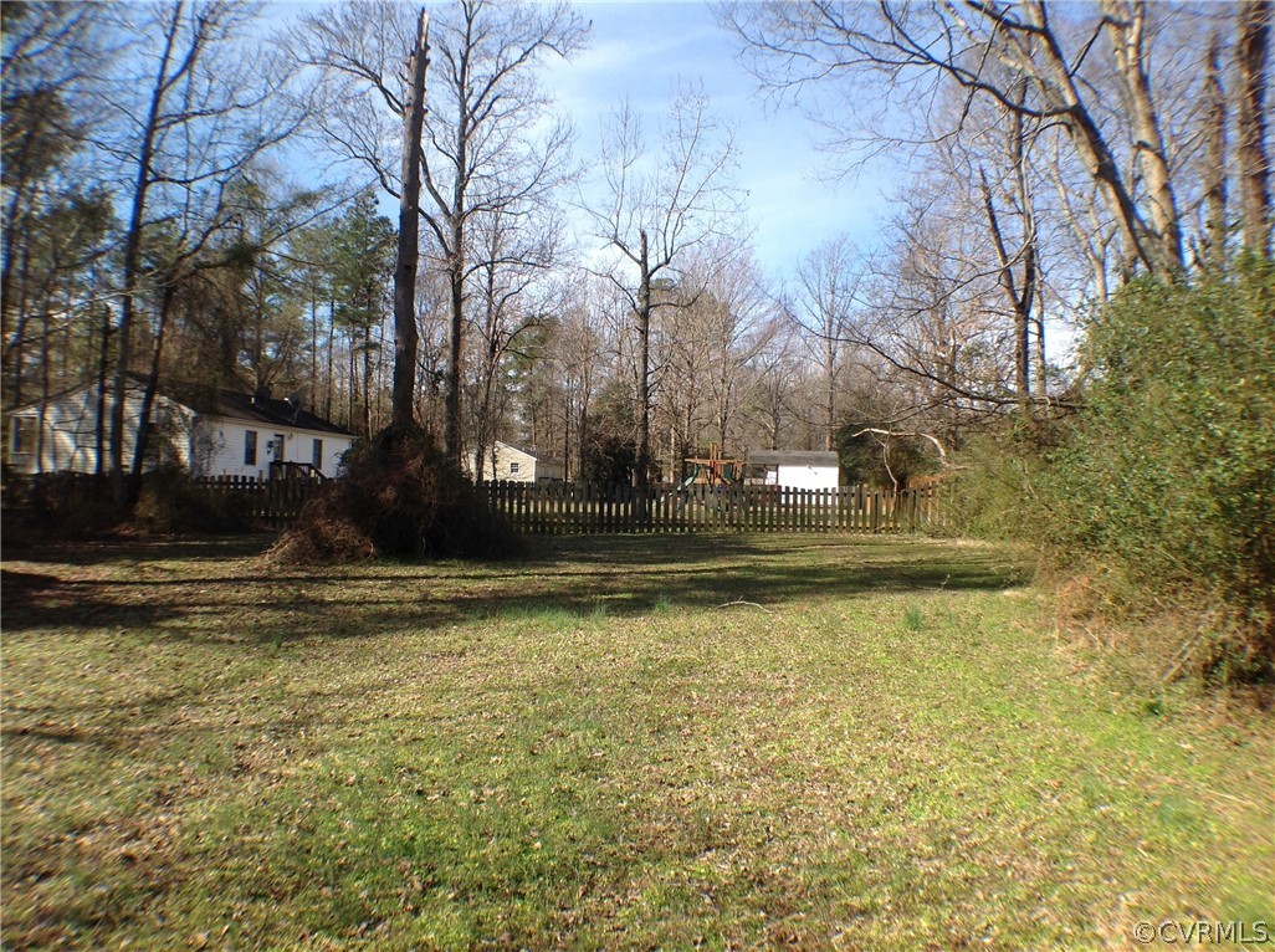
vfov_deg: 40.6
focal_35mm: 35
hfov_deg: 52.7
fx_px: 1287
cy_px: 476
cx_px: 638
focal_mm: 4.28
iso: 50
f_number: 2.4
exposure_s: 1/916
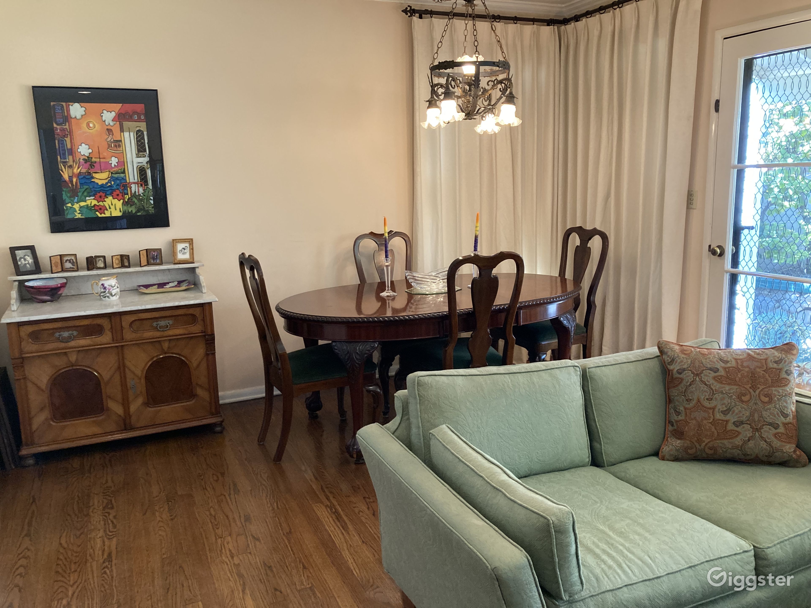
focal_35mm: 28
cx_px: 406
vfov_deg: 49.7
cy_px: 304
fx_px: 656
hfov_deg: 63.4
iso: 250
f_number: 1.8
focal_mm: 3.99
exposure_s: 1/60
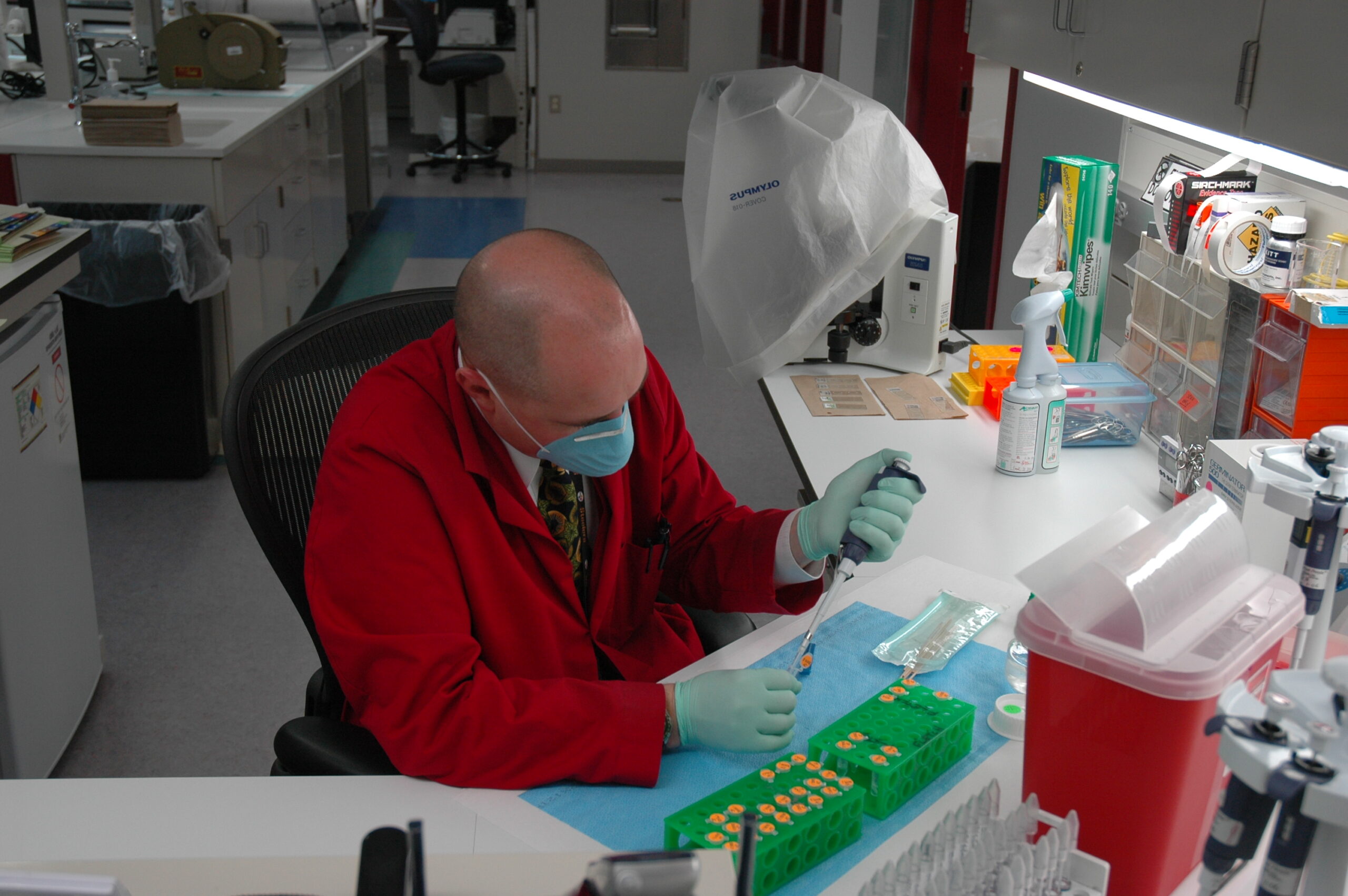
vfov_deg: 33.0
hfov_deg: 48.0
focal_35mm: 40
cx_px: 674
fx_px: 1515
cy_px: 448
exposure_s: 1/60
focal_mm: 27
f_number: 4
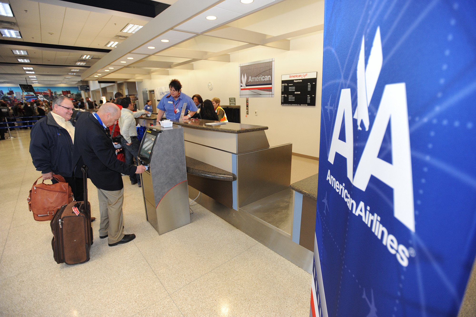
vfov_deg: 70.4
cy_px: 158
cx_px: 238
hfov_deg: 93.3
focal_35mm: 17
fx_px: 225
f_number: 2.8
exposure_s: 1/250
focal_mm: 17
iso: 1250
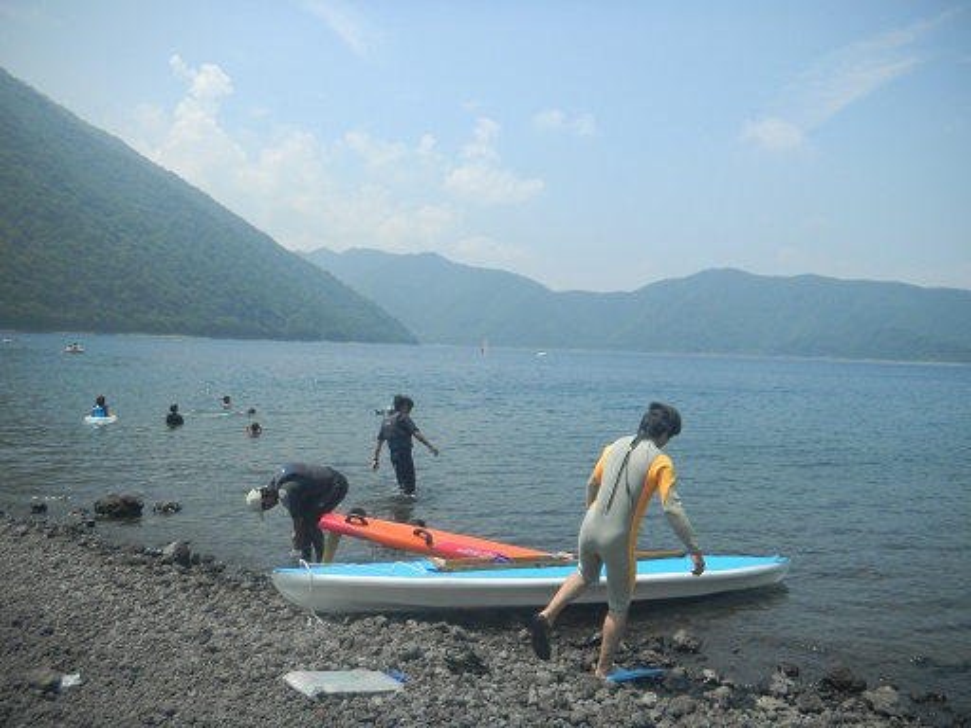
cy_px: 364
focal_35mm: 28
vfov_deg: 49.7
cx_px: 486
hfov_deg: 63.4
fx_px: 785
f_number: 7.8
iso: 80
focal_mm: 5
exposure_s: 1/173
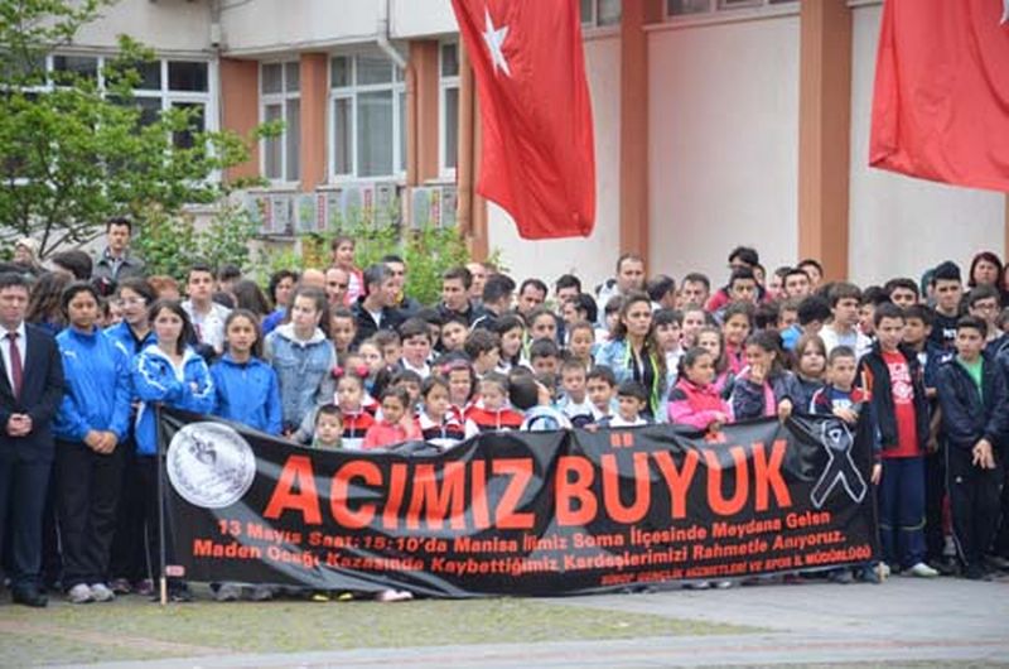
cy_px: 334
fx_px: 4406
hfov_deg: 13.1
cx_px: 504
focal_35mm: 158
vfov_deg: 8.7
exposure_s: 1/160
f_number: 6.3
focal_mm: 105
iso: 320
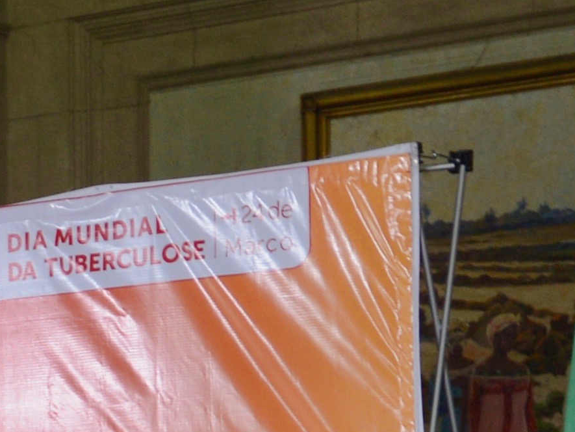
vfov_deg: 7.4
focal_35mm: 192
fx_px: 3190
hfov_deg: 9.5
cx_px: -669
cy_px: 952
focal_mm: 24
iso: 360
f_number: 2.8
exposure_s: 1/25
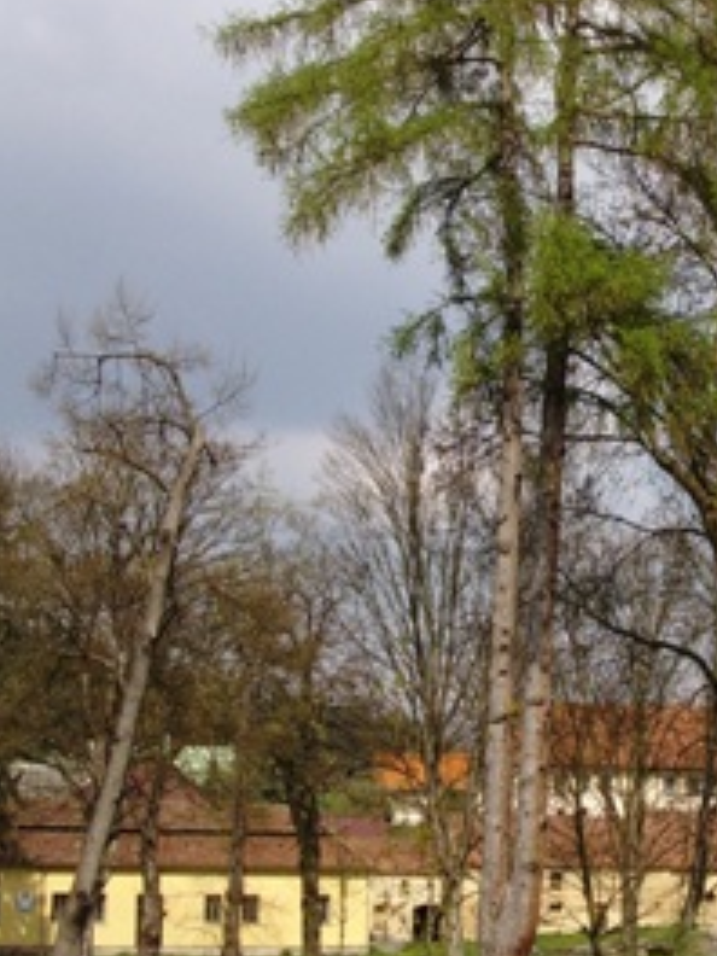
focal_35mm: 70
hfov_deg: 20.5
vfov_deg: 27.8
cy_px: 427
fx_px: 1933
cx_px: 668
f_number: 4.4
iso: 71
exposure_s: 1/841
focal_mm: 7.2
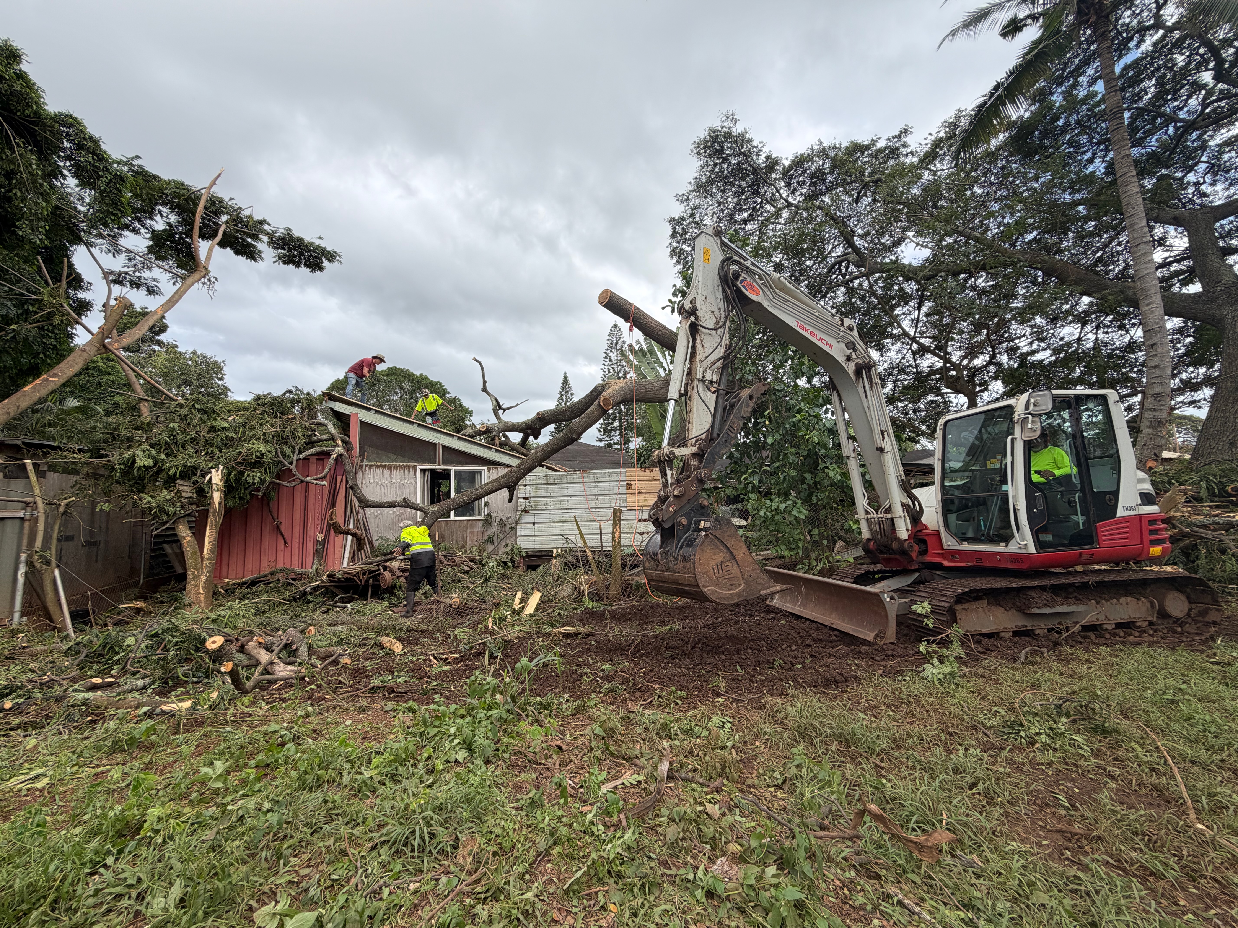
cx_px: 619
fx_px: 501
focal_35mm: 14
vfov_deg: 85.7
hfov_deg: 102.1
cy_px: 464
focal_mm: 2.22
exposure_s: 1/770
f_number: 2.2
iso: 32
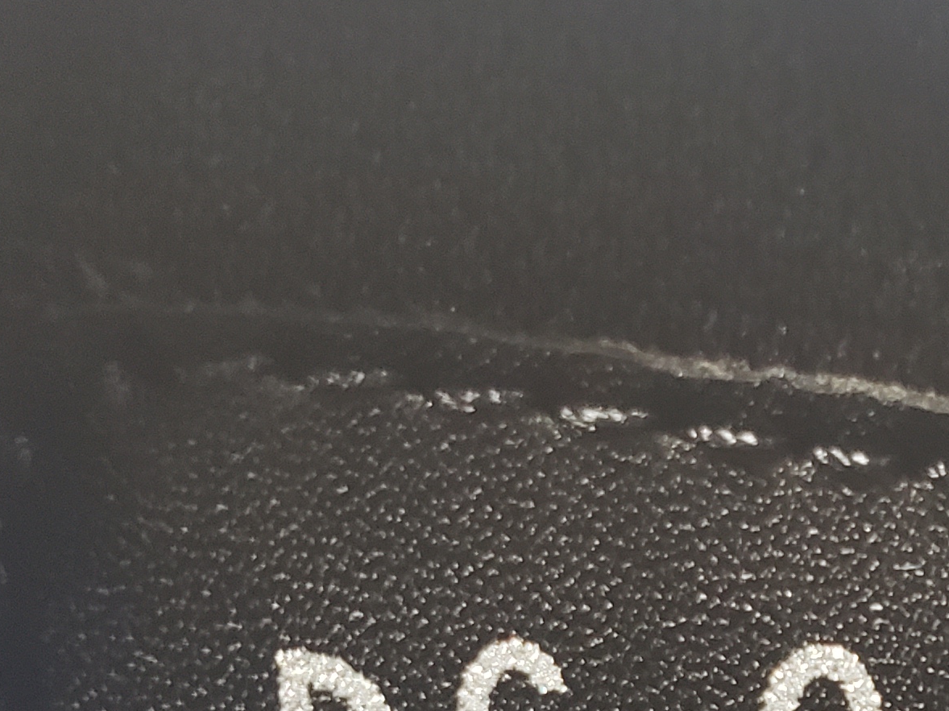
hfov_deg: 20.9
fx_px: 2439
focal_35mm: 89
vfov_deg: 15.9
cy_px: 874
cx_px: 1061
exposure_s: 1/100
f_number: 2.4
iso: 500
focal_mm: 4.3
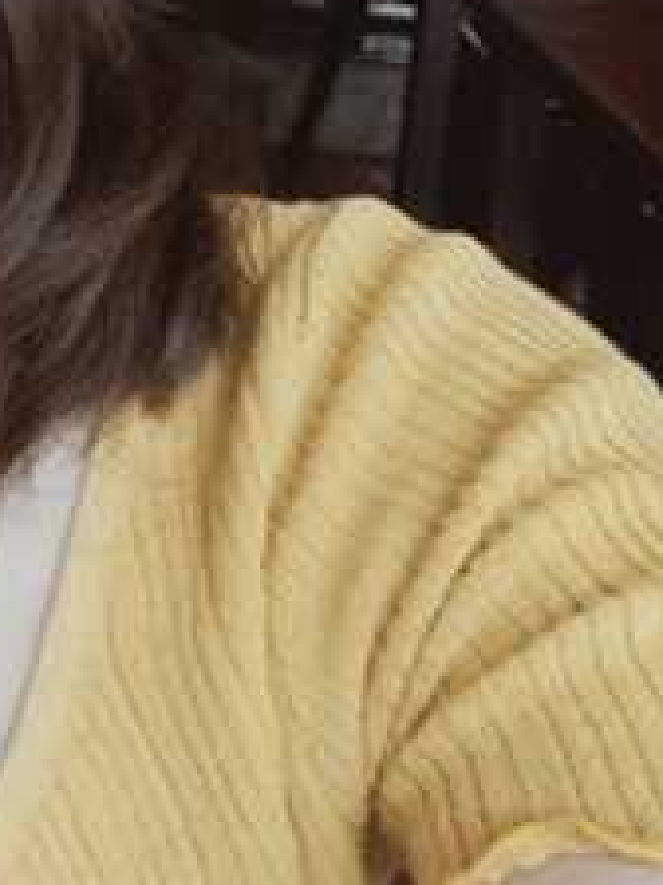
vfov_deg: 17.6
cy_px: -441
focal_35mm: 100
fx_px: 2554
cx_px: -513
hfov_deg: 13.4
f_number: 2
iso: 110
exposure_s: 1/39.2
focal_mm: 3.41
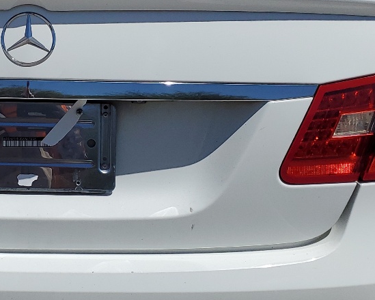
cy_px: 131
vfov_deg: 20.7
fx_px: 821
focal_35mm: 74
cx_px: 28
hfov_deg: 24.9
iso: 51
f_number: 1.5
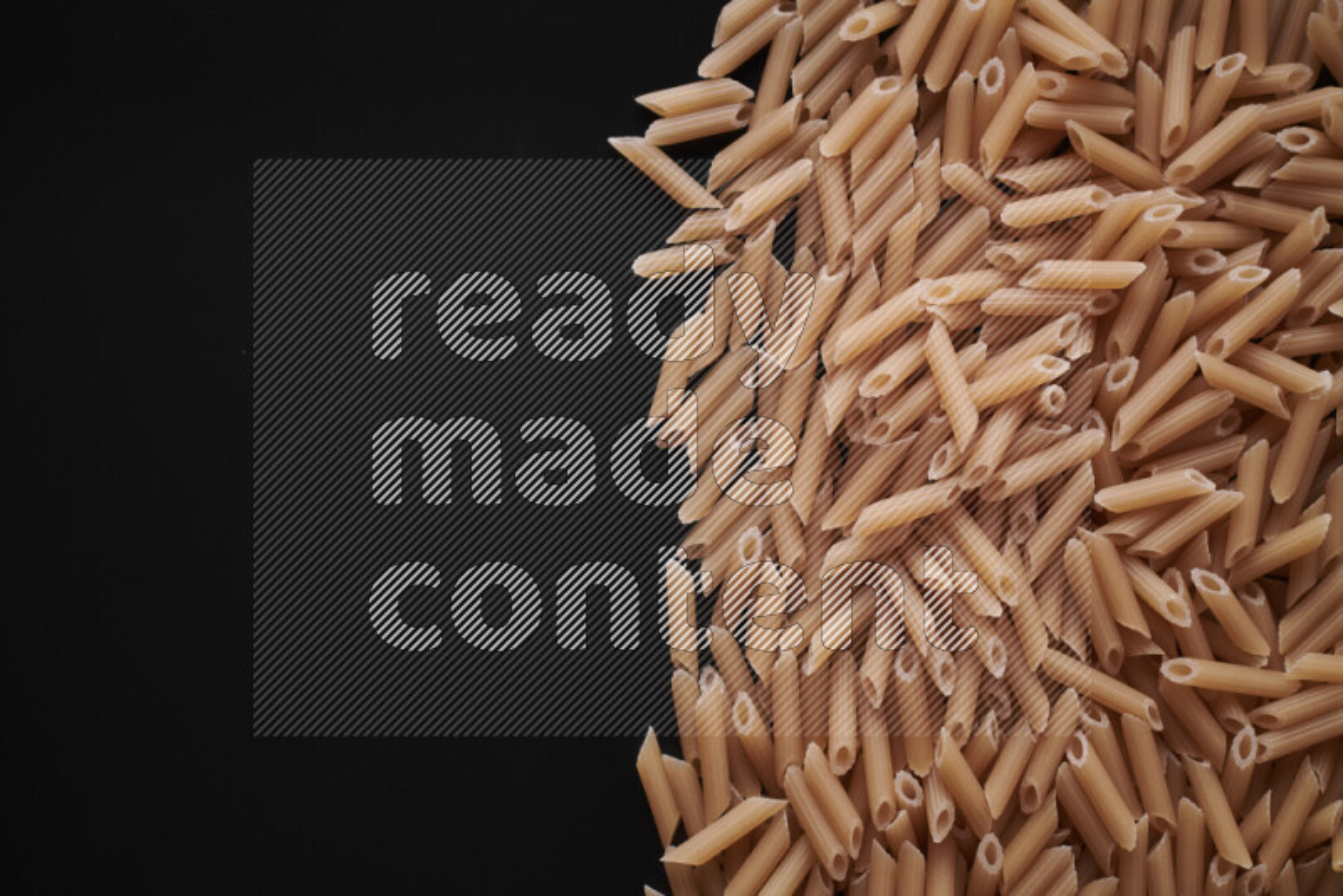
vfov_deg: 27.0
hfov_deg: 39.6
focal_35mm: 50
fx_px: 1866
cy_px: 448
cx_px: 672
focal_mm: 50
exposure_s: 1/100
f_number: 8
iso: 160
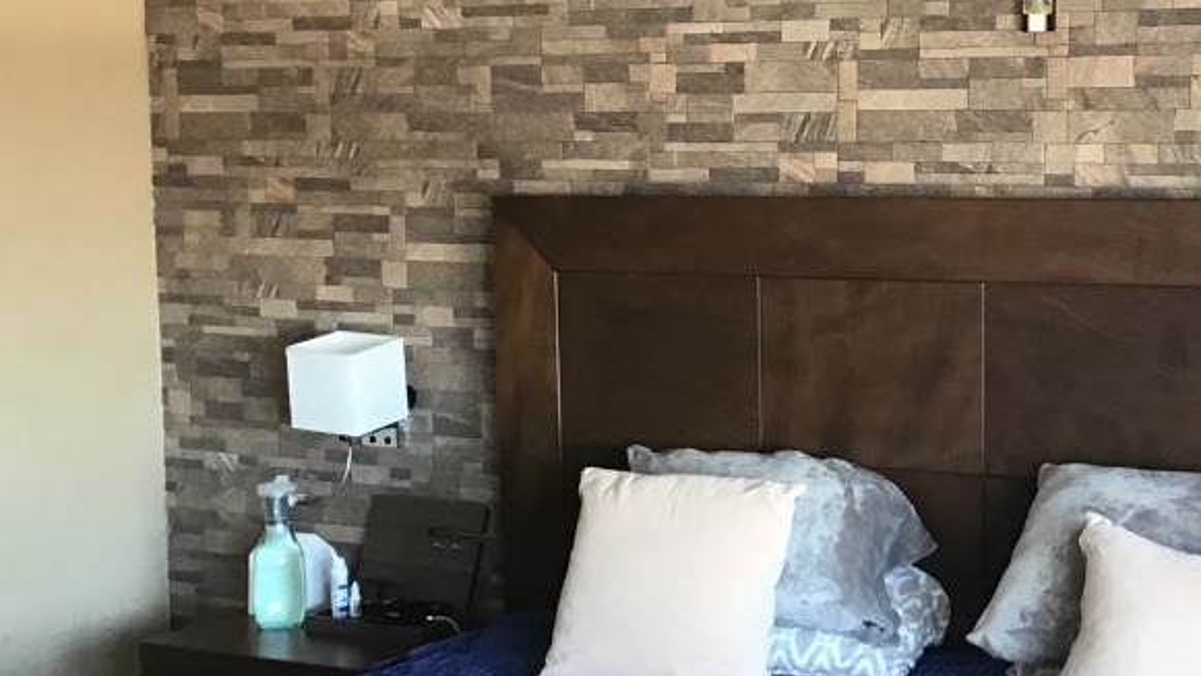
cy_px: 364
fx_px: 1975
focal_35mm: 62
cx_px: 804
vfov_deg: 19.4
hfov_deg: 33.5
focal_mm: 3.3
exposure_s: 1/30
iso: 100
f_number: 2.4
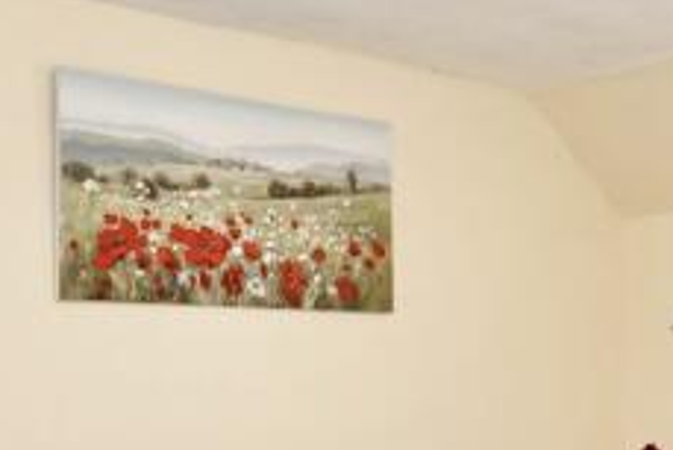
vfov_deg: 20.0
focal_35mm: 67
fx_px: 1253
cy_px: 387
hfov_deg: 30.1
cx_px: 314
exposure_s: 1/60
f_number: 4
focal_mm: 10
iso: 250
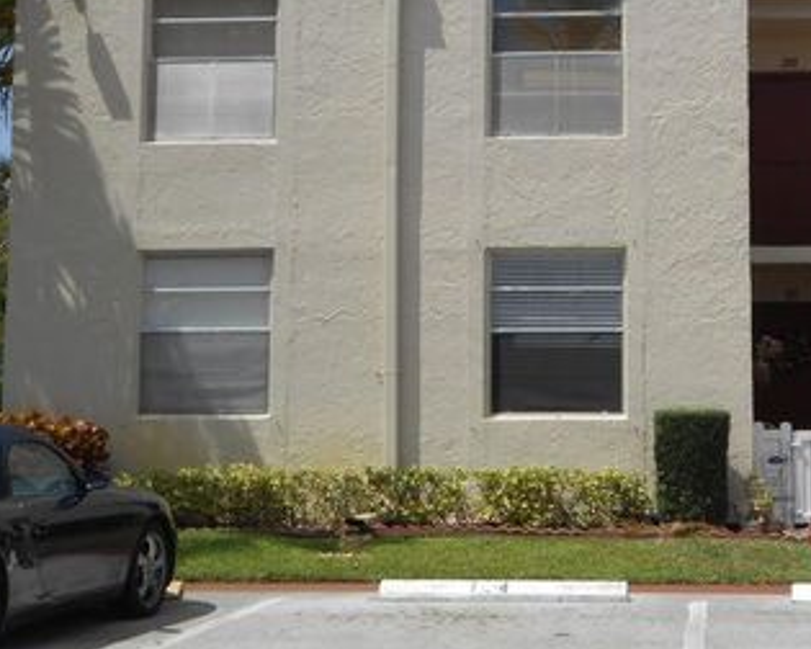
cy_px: 207
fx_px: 1824
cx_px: 615
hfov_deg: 24.8
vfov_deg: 20.1
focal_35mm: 76
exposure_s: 1/800
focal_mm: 8.8
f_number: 4.8
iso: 80
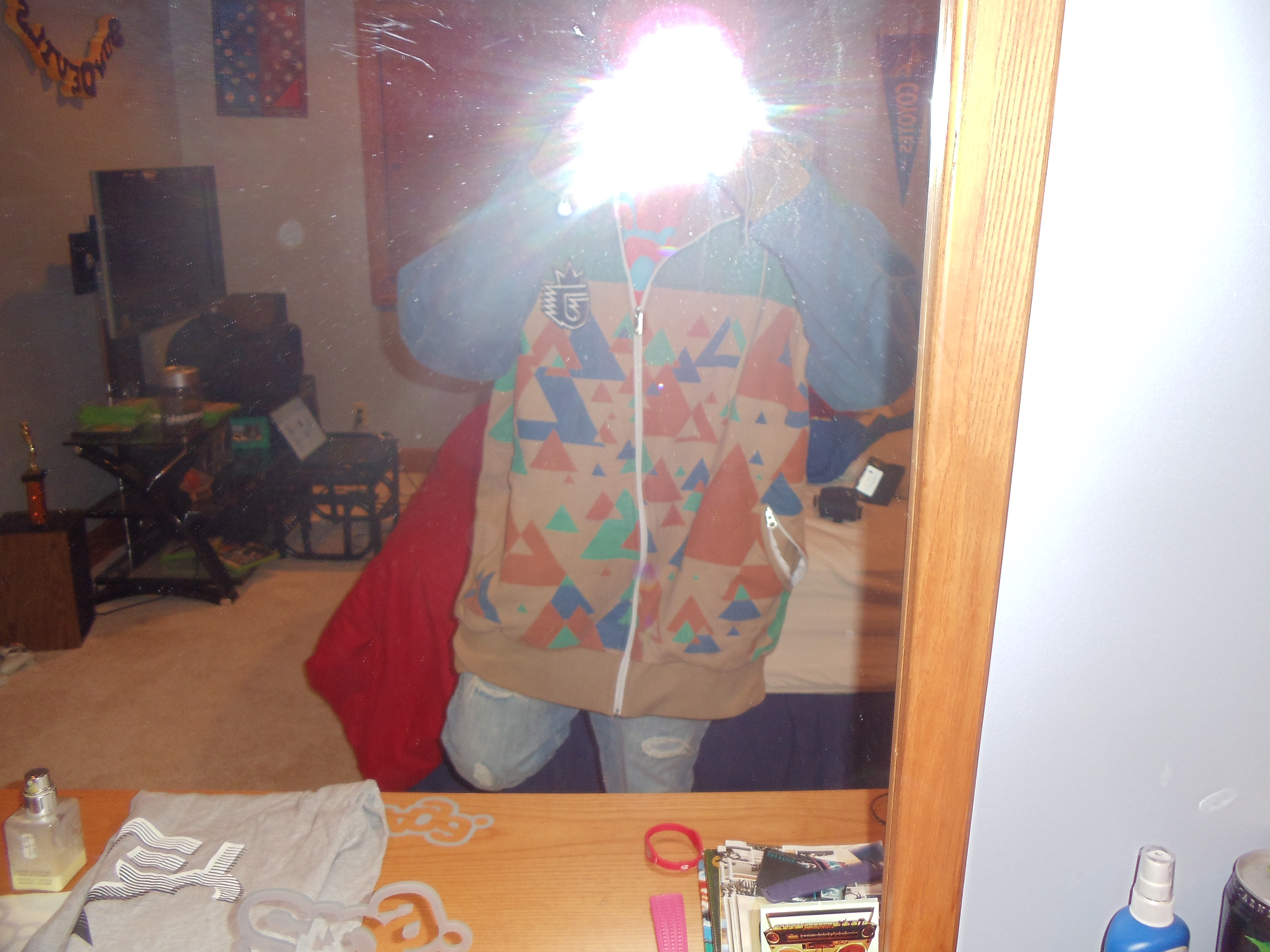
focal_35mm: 44
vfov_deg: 32.9
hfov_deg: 42.9
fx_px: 1614
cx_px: 635
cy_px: 476
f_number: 3.5
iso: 100
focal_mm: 6
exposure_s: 1/8
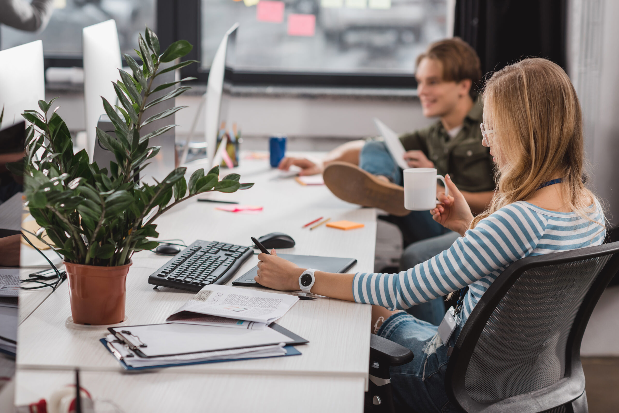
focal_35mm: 85
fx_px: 1462
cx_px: 310
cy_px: 206
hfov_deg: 23.9
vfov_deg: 16.1
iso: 200
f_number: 2.8
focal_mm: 85
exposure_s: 1/160
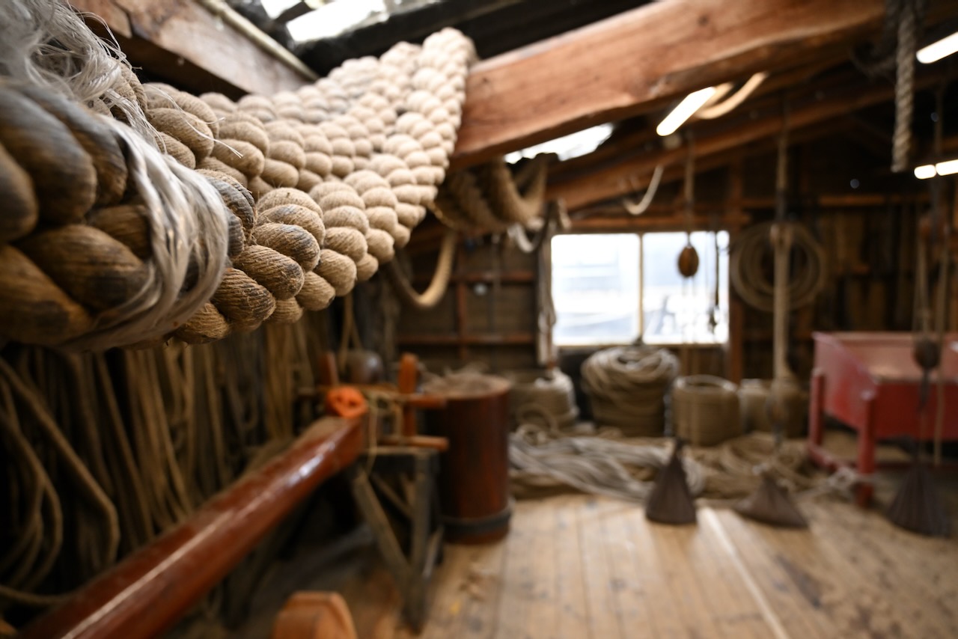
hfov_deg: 73.7
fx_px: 639
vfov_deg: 53.2
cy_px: 320
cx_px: 479
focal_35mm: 24
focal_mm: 24
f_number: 4
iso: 2200
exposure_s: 1/640
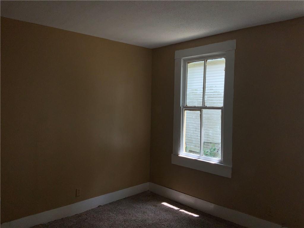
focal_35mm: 29
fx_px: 255
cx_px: 152
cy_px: 114
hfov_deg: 61.7
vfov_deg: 48.2
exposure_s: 1/250
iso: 16
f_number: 1.8
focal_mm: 3
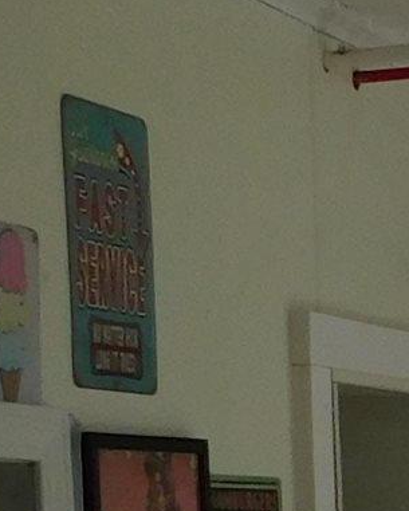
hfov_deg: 7.2
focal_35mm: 181
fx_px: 2738
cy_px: 893
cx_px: 1397
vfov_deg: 10.1
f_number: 3
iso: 125
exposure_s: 1/500
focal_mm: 4
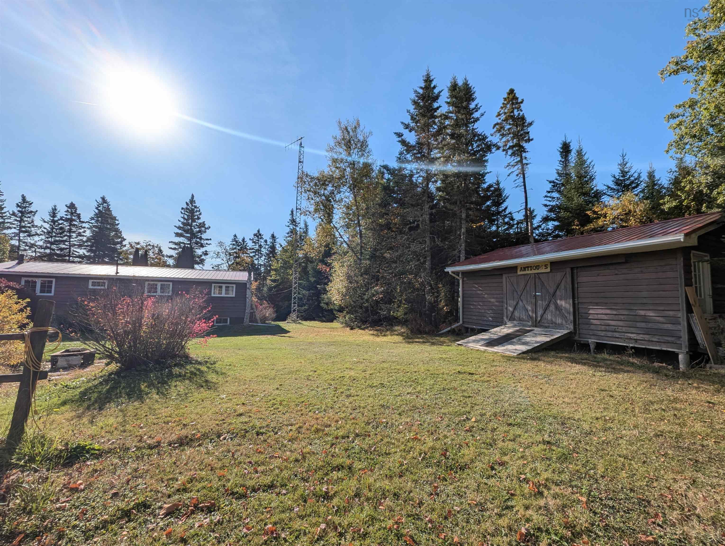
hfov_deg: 106.1
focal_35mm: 13
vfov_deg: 90.1
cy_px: 273
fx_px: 273
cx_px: 362
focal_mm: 1.95
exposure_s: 1/3195
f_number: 2.2
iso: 49
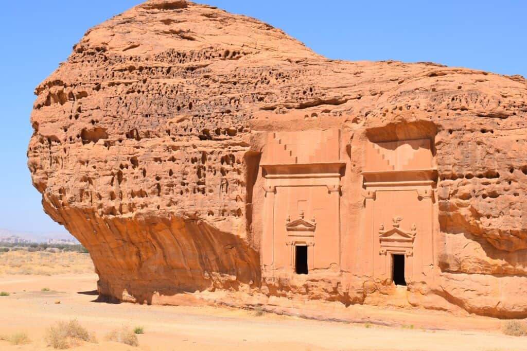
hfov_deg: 33.4
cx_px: 264
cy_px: 176
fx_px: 878
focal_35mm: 60
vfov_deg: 22.6
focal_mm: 40
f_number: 10
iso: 200
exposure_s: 1/400
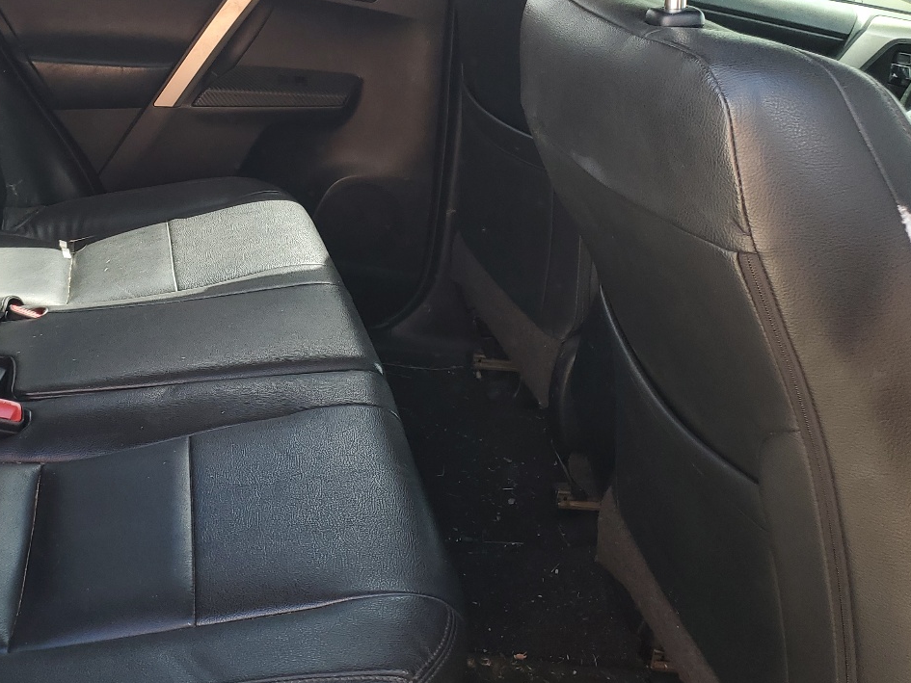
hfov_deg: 41.0
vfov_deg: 32.5
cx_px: 173
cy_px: 200
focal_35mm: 44
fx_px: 1158
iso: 50
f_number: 1.5
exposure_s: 1/208
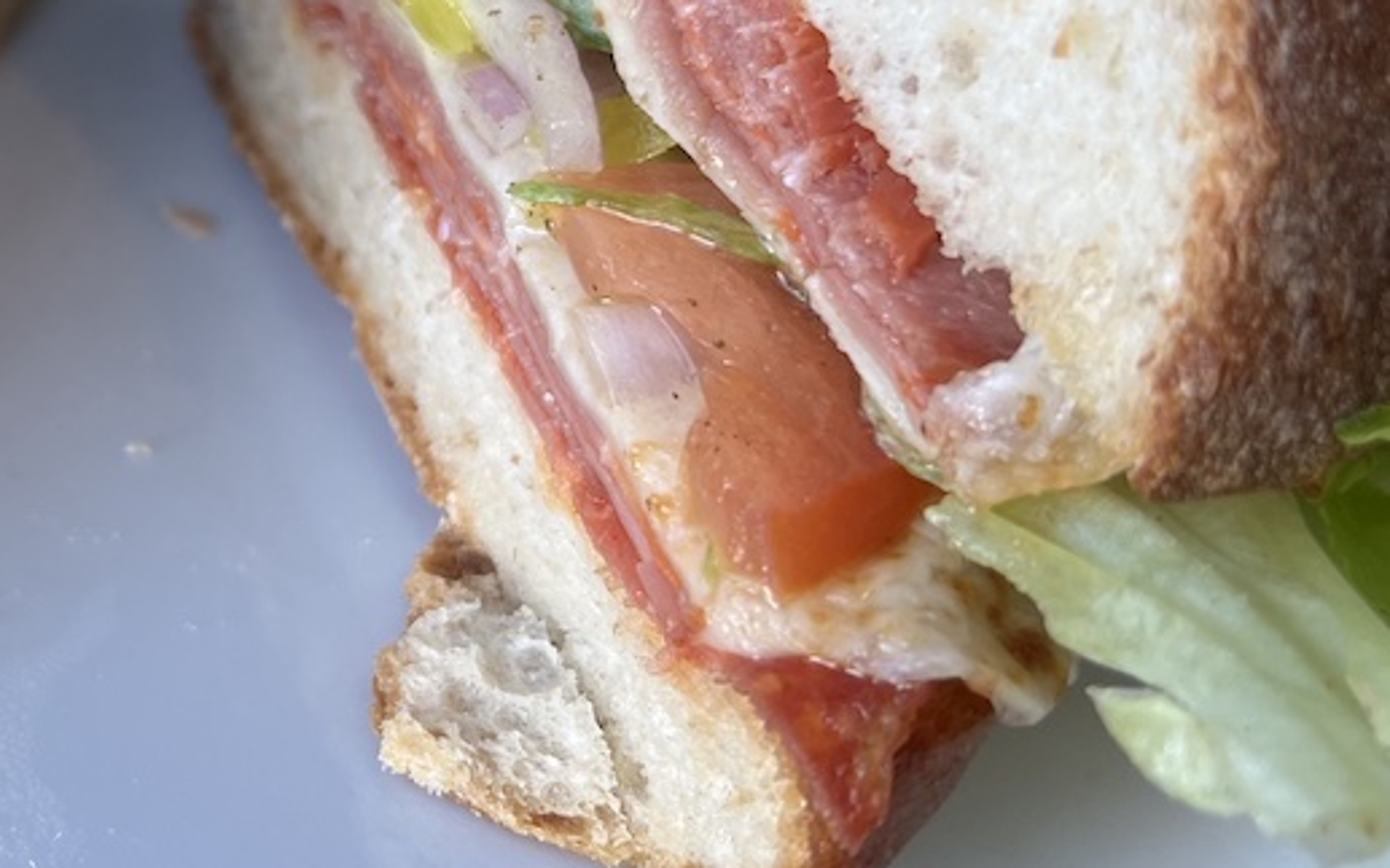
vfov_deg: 19.9
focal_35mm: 64
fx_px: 2424
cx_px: 89
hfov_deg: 30.3
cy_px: 99
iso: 50
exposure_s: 1/120
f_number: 1.5
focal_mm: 5.7
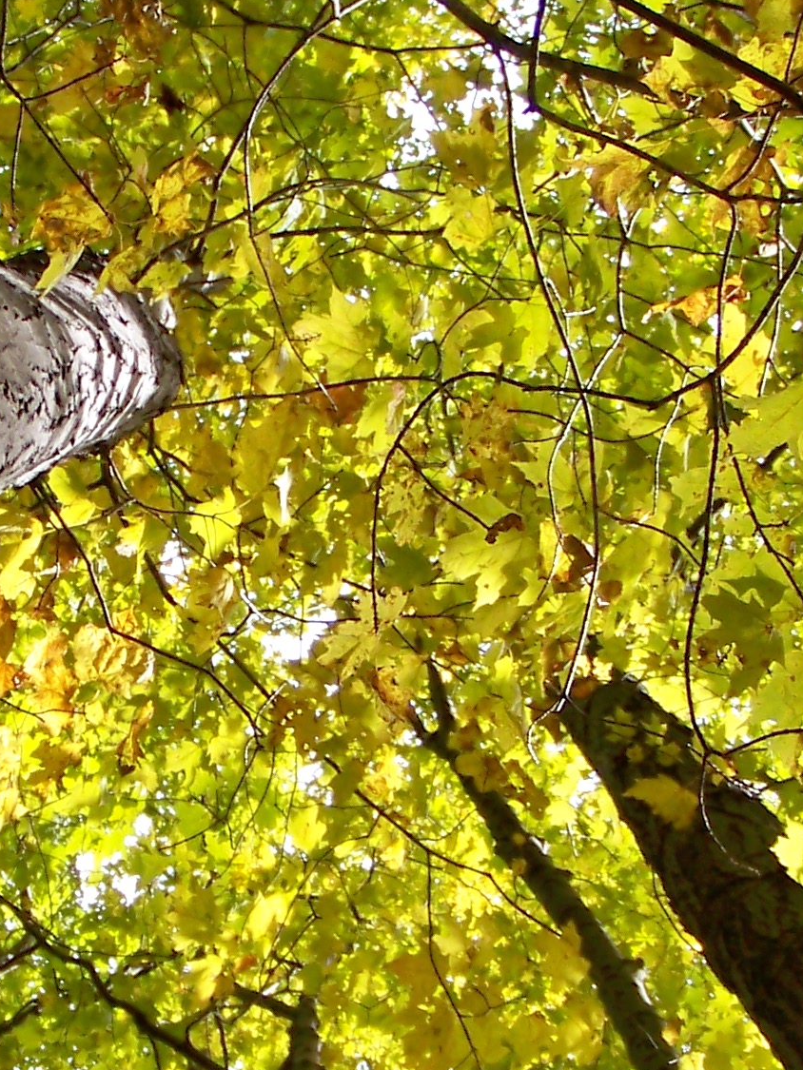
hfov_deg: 13.8
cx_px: 195
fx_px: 3309
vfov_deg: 18.4
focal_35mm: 107
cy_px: 514
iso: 64
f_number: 2.8
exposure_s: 1/320
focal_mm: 5.85
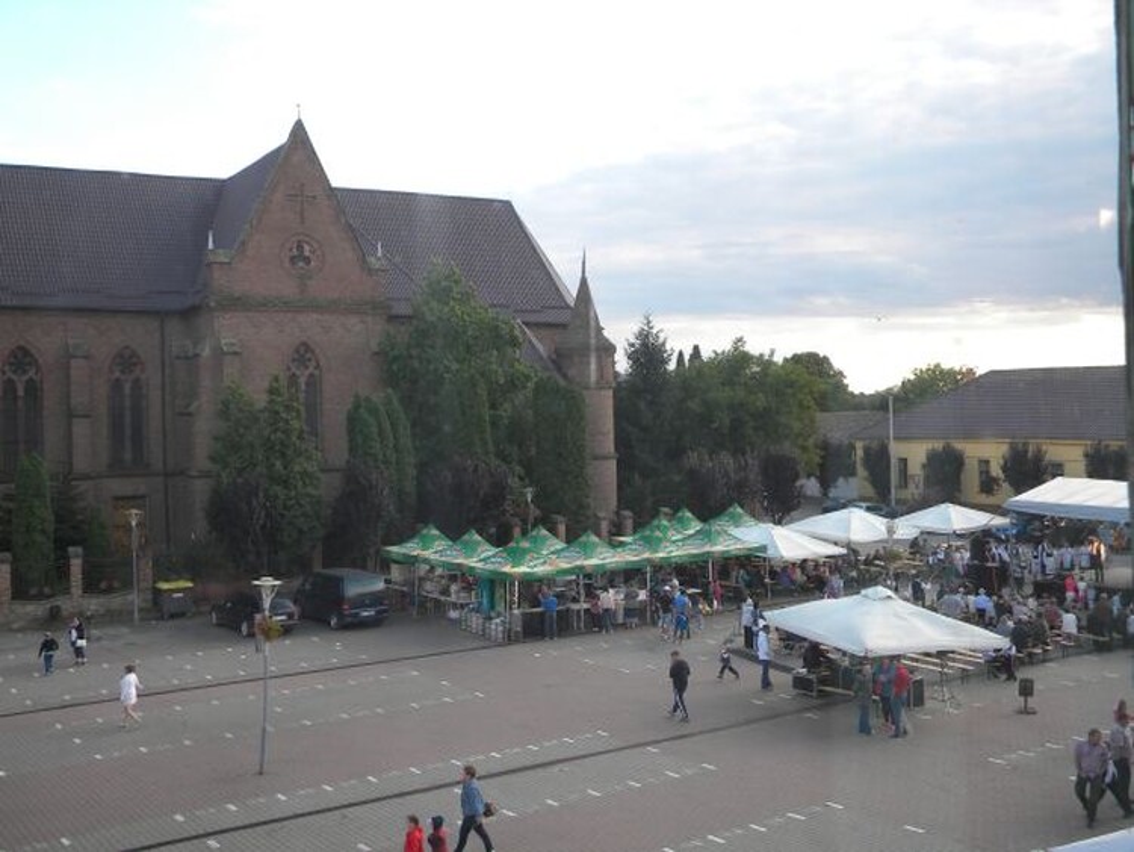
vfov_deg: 39.7
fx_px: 1180
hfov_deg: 51.3
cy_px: 426
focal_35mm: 36
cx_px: 567
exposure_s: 1/118
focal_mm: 6.4
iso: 80
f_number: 3.7
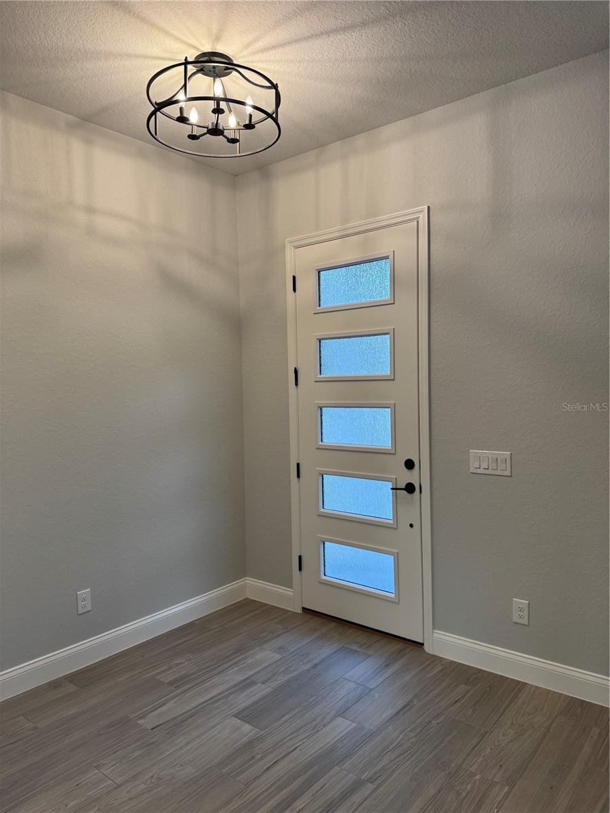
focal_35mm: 24
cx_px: 305
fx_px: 564
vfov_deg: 71.6
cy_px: 406
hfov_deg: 56.8
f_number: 1.78
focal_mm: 6.76
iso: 125
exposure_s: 1/120
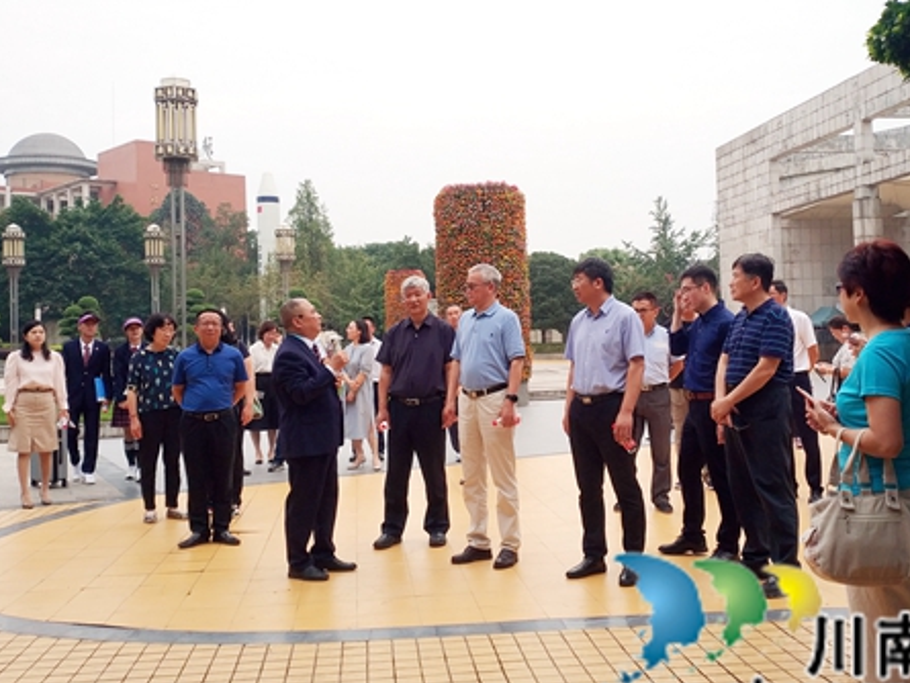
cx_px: 485
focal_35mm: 46
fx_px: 1210
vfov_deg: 31.5
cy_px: 282
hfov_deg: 41.2
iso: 138
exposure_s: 1/1245
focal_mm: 4.5
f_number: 2
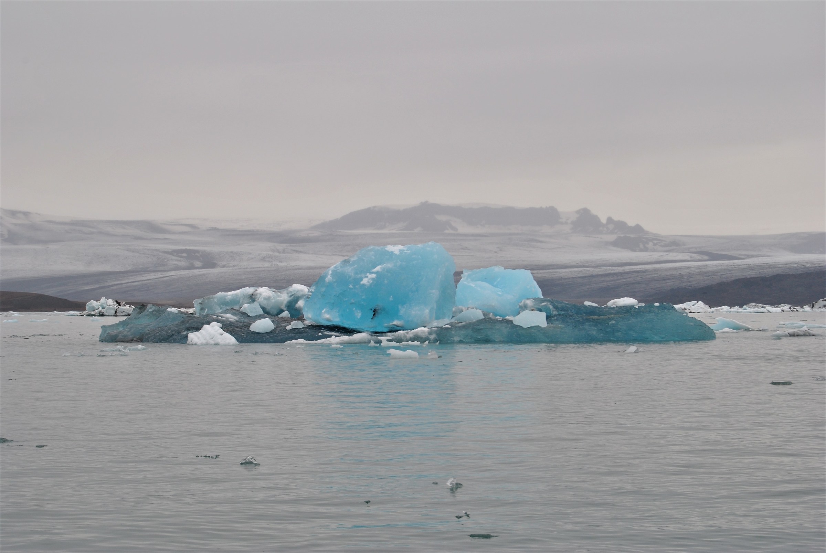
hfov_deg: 24.6
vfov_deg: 16.6
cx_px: 413
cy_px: 276
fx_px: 1895
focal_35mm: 82
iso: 140
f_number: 10
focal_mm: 55
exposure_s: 1/250
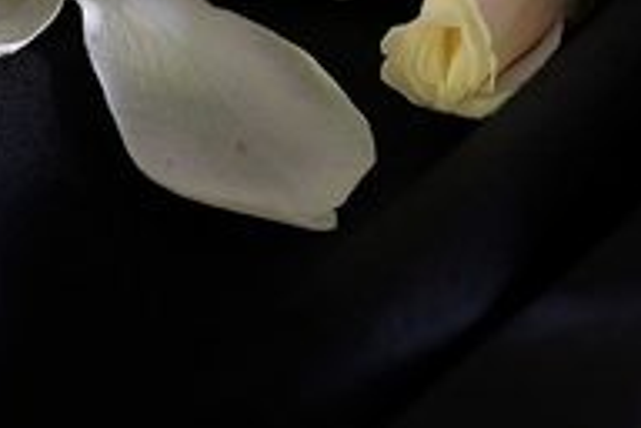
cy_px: -191
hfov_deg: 6.6
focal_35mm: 312
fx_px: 5555
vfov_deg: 4.4
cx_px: 287
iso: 100
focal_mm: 100
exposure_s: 13
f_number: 9
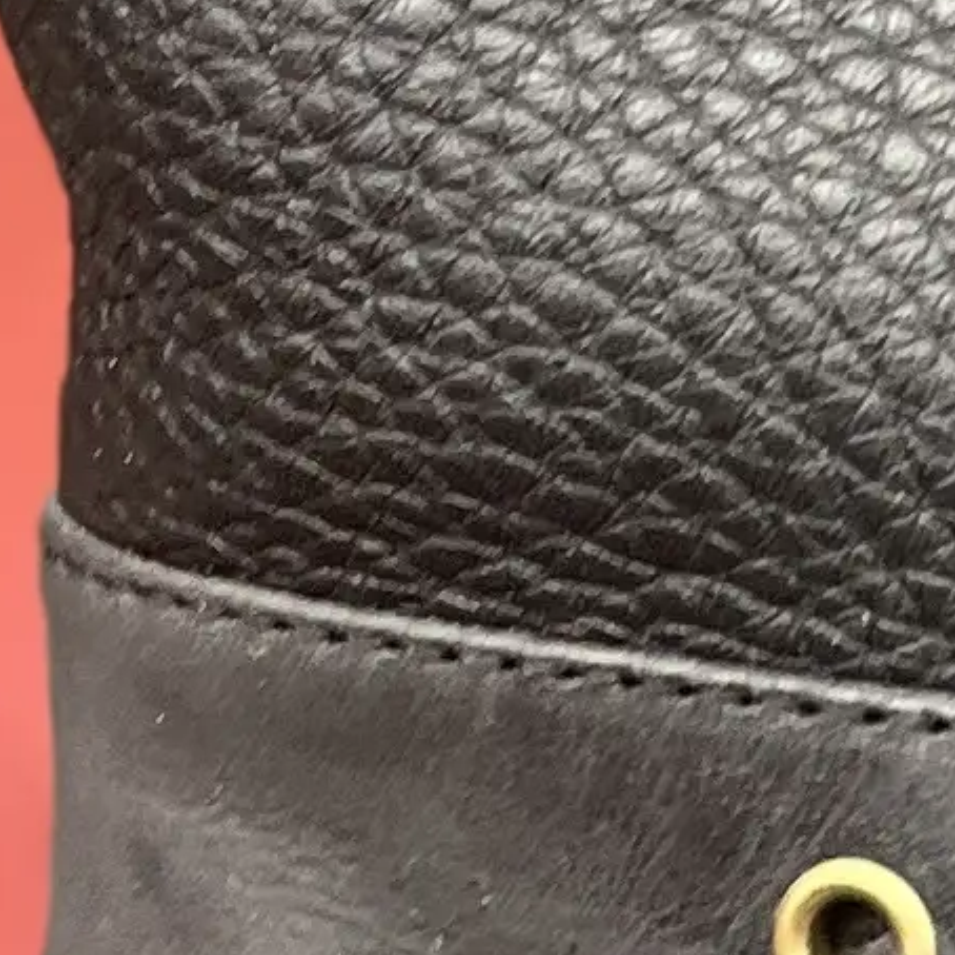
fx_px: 6367
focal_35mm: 204
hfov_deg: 7.9
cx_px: 2326
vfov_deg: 8.6
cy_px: 675
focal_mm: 5.1
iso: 100
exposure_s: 1/121
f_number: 1.6
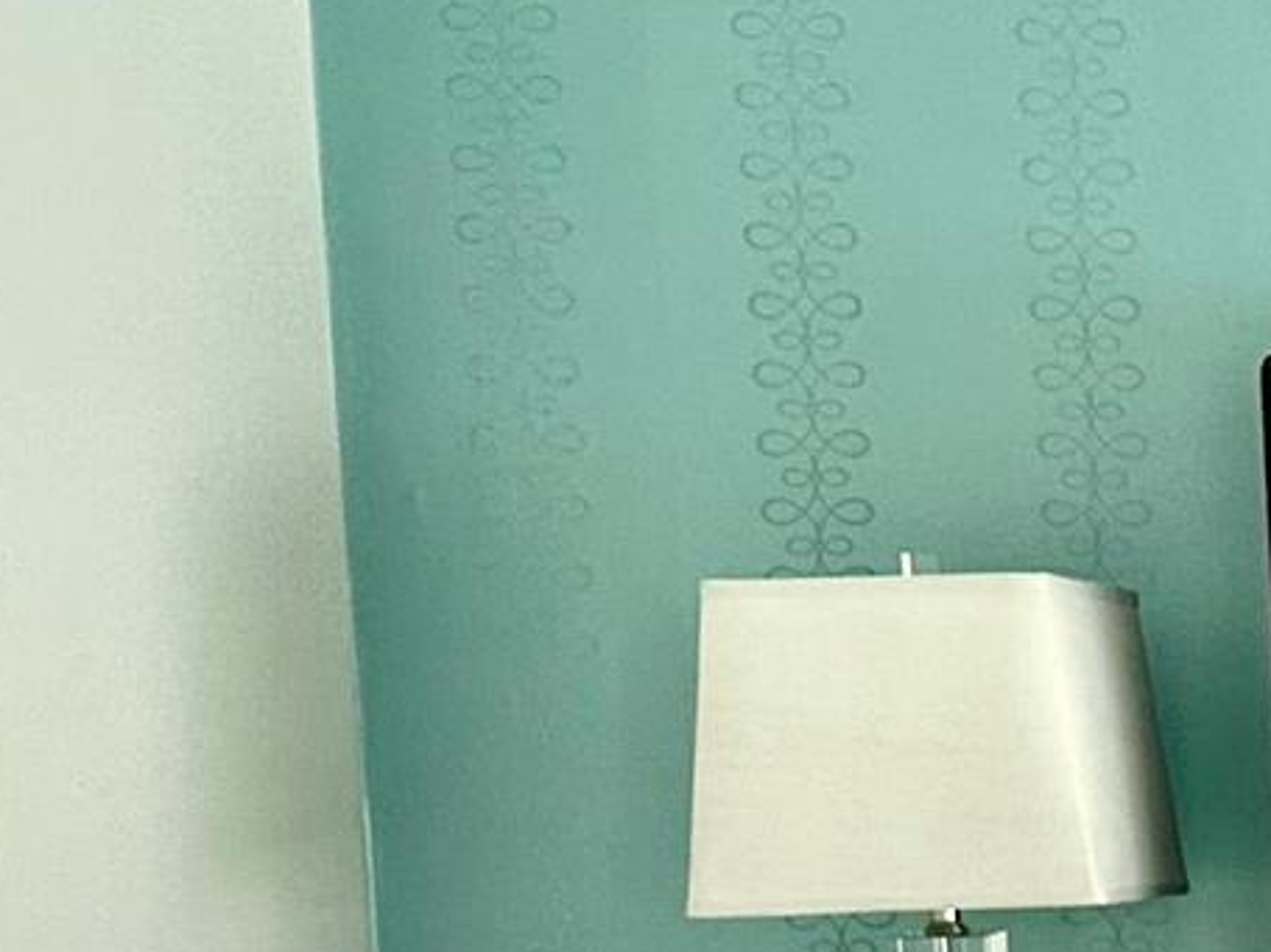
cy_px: 1170
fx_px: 3964
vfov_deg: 13.3
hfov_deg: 14.5
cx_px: 2662
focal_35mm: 108
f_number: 1.78
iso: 125
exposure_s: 1/121
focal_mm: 6.86
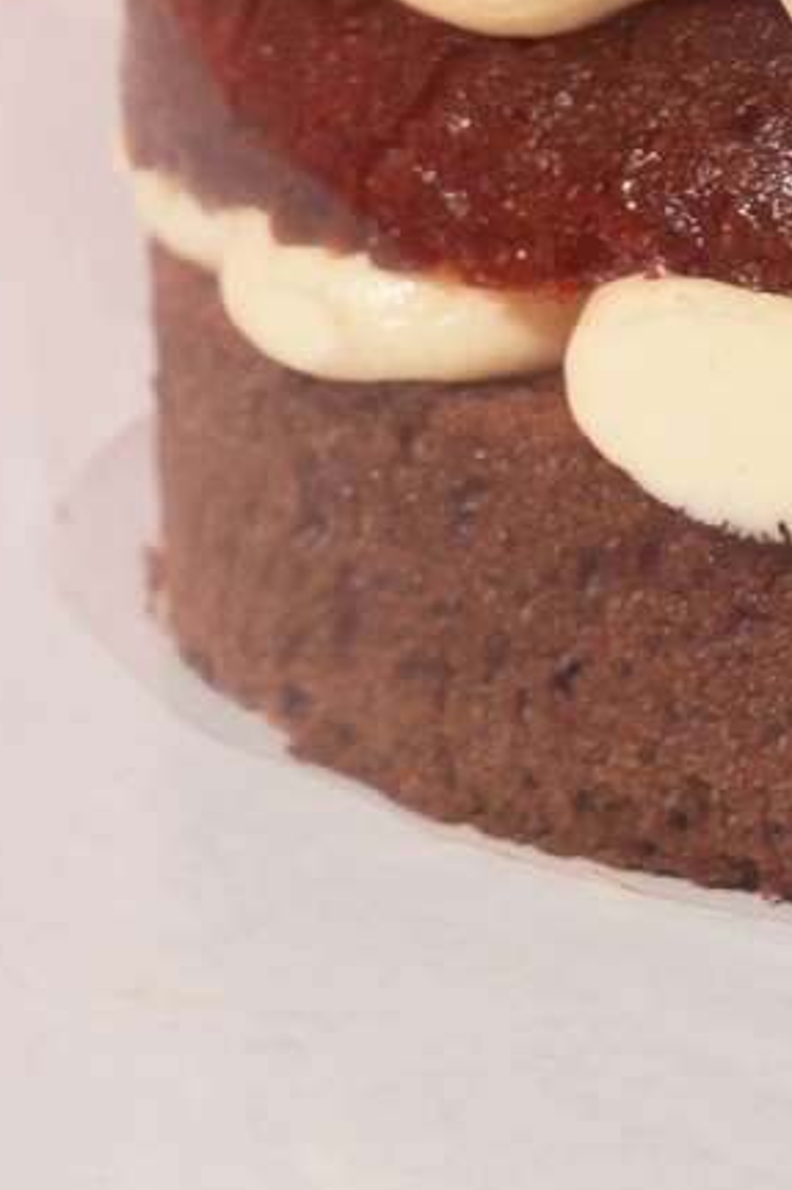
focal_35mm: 351
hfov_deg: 3.9
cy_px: -293
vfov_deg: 5.8
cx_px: 1681
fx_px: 11591
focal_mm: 63
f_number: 9
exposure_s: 1/160
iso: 160
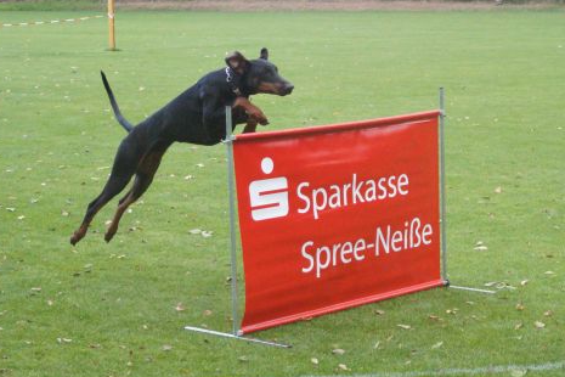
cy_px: 168
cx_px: 402
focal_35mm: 96
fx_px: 1505
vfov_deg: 14.3
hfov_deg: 21.1
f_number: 5
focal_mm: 35
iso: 2500
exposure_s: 1/2000
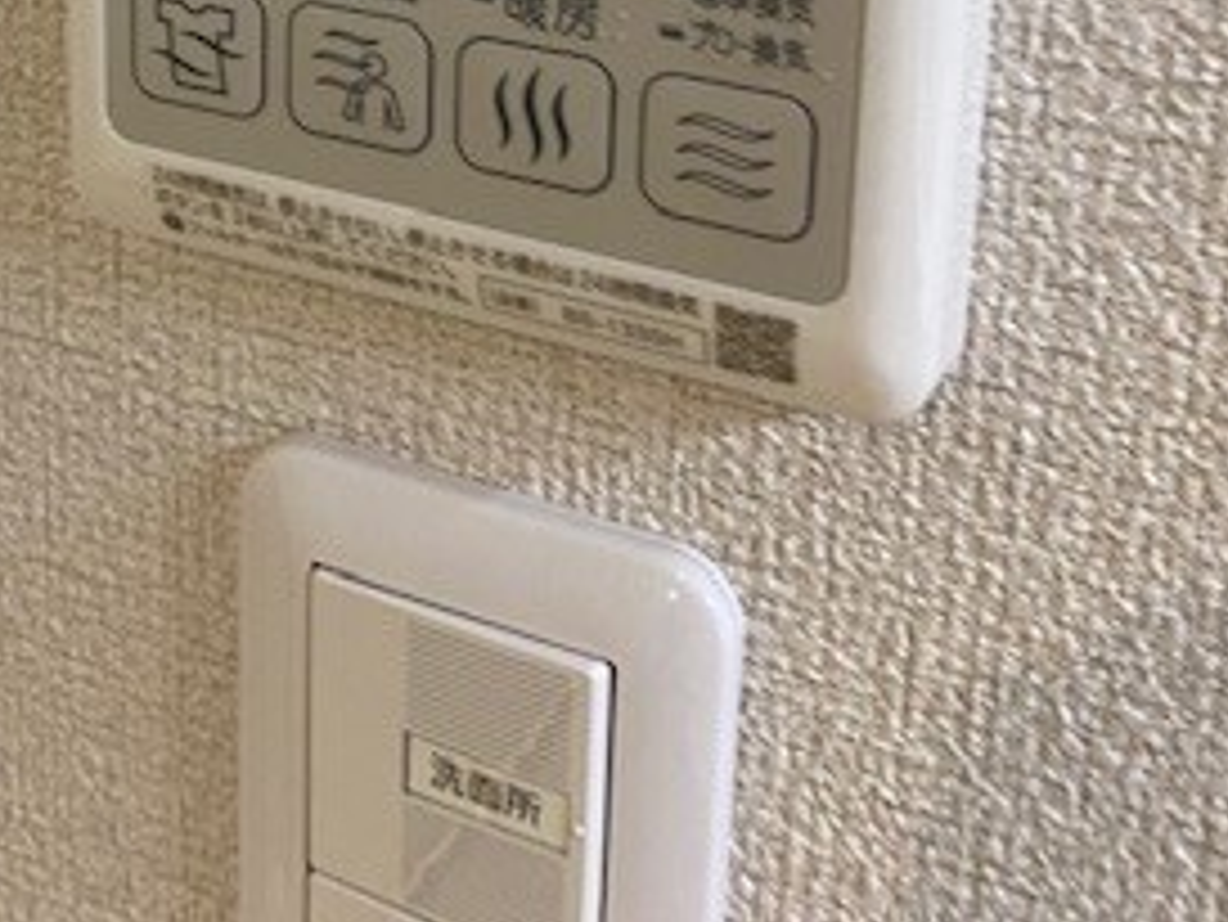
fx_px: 2165
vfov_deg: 22.4
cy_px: -153
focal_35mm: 61
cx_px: 382
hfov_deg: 31.4
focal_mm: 4.25
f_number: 1.8
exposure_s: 1/60
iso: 160
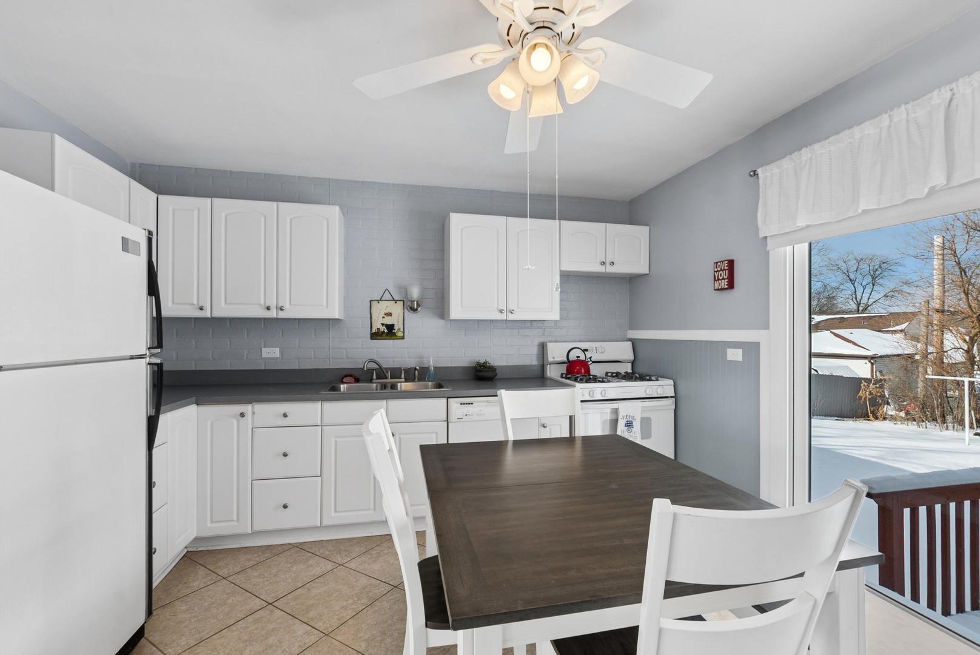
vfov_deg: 77.4
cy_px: 328
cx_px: 490
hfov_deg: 100.4
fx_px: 409
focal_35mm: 15
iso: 400
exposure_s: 1/50
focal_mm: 10
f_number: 8
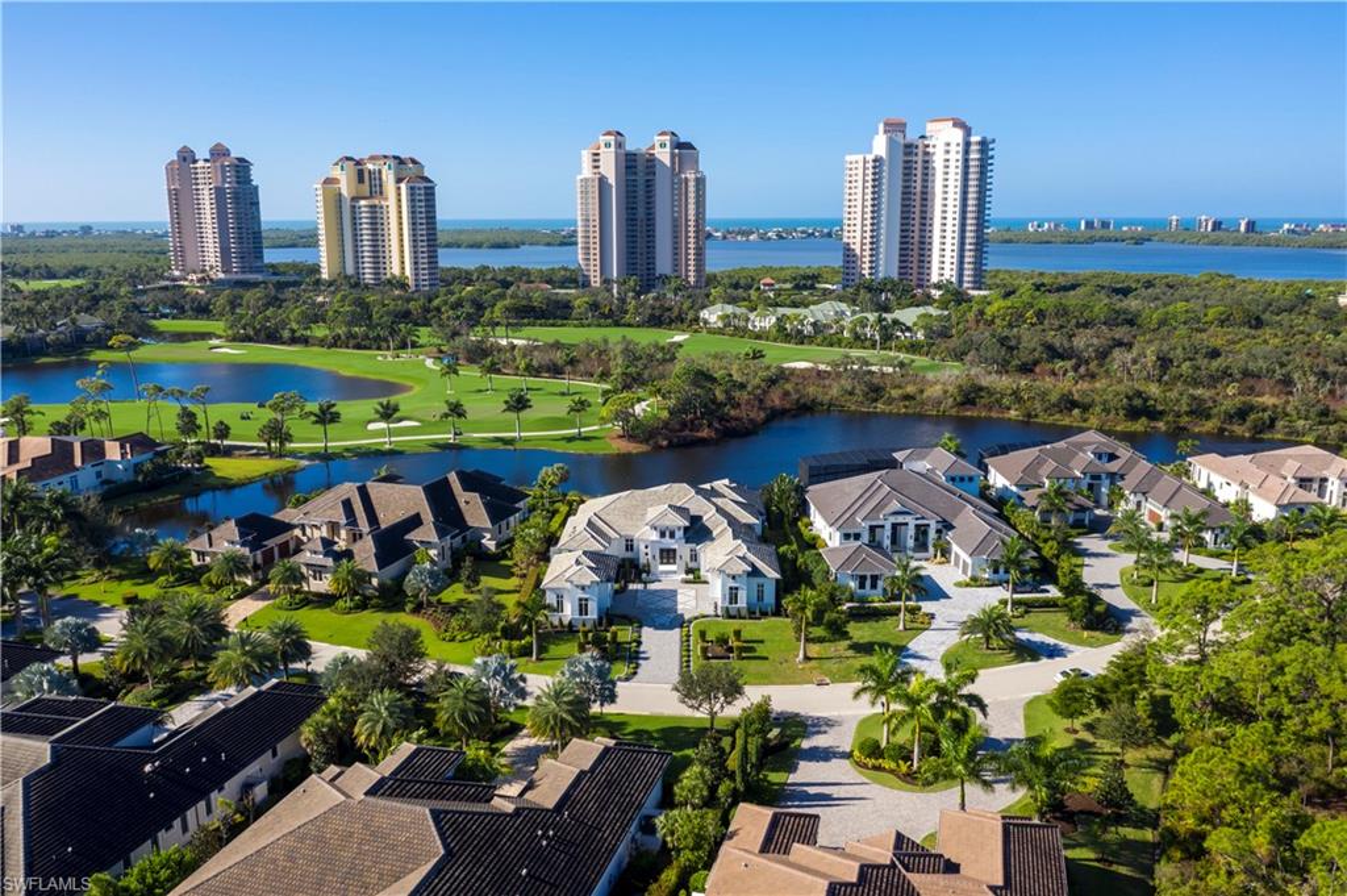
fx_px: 1047
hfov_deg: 65.5
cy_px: 448
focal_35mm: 28
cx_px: 674
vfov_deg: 46.3
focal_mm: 10.26
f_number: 5.6
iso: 100
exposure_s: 1/800
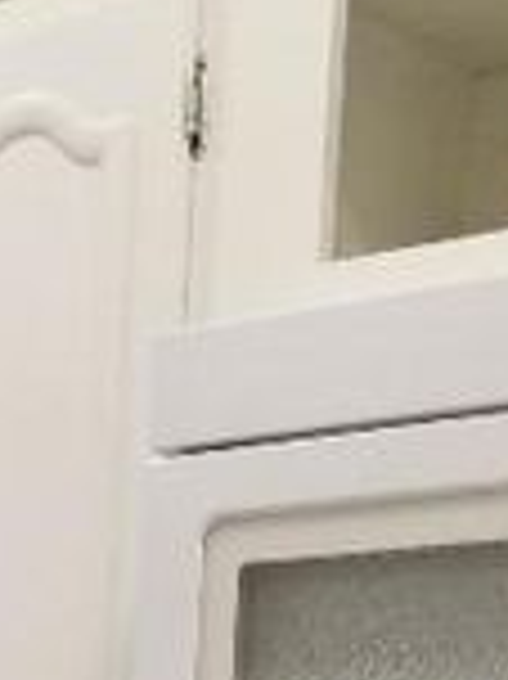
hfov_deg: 12.4
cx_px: -180
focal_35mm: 115
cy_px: 1241
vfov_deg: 14.8
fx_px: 2253
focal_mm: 4.3
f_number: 1.7
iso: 100
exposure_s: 1/120
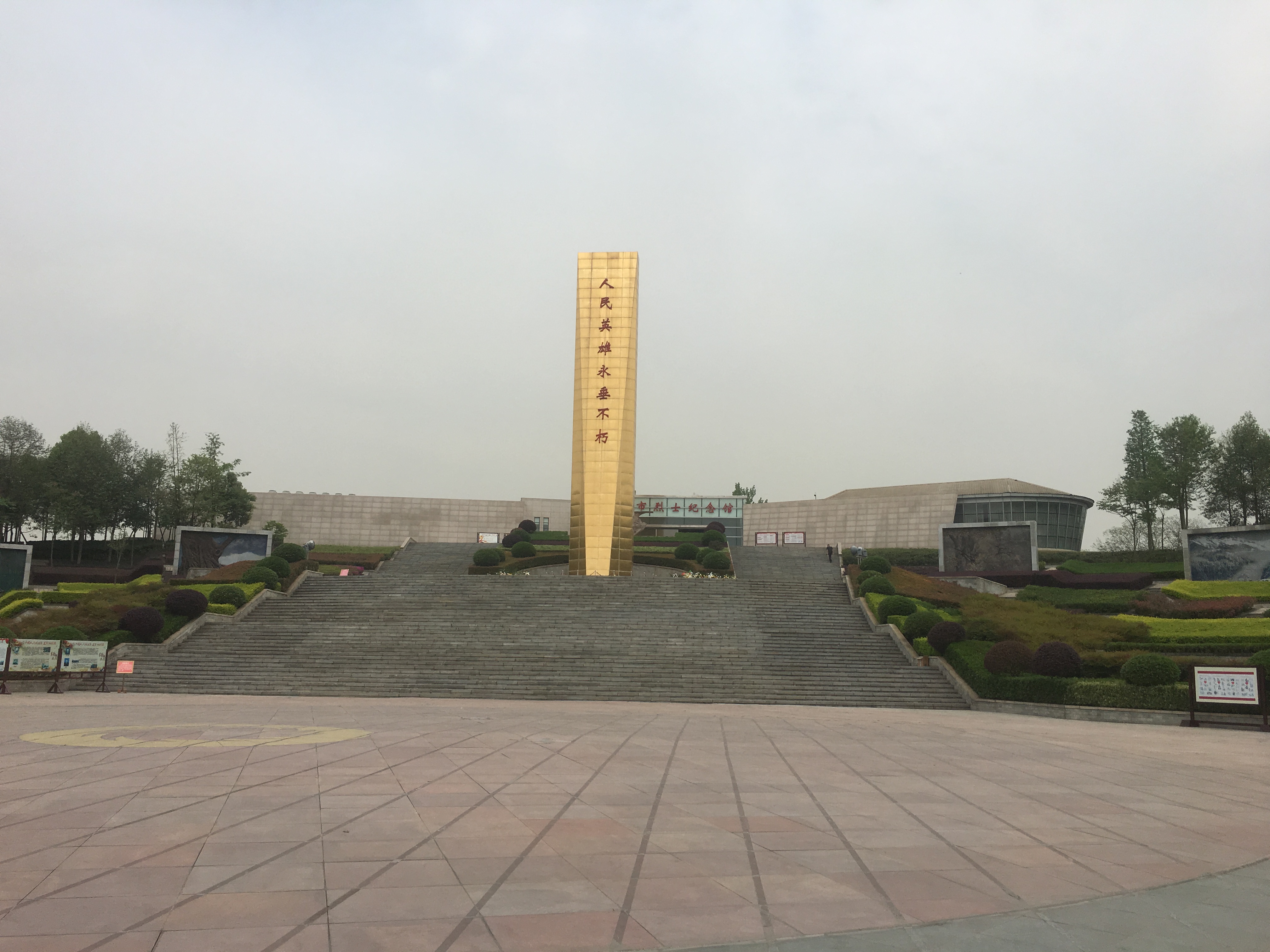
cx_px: 635
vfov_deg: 48.2
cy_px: 476
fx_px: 1064
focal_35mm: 29
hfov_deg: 61.7
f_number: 2.2
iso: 25
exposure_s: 1/3344
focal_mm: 4.15
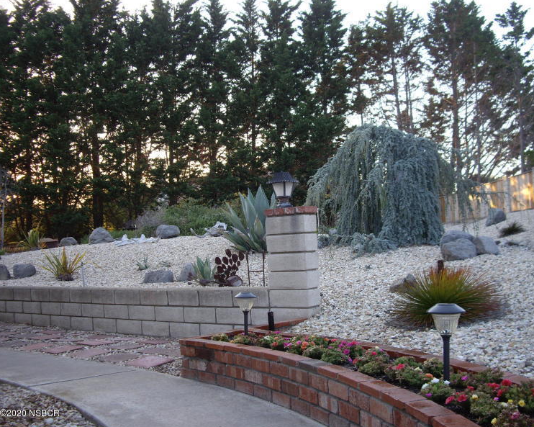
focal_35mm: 40
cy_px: 214
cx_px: 284
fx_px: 632
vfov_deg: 37.3
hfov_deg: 45.8
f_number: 2.8
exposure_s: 1/100
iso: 100
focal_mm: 7.9
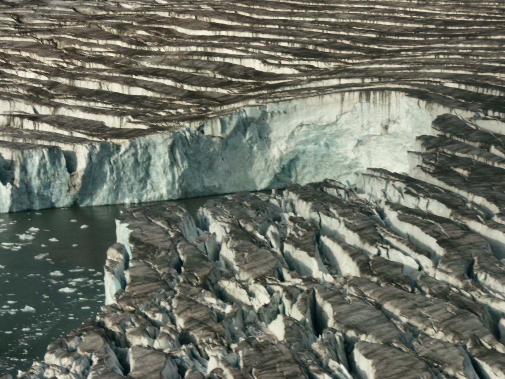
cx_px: 252
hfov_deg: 15.2
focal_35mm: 130
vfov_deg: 11.4
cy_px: 190
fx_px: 1897
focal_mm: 33.18
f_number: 7.1
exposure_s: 1/640
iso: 100
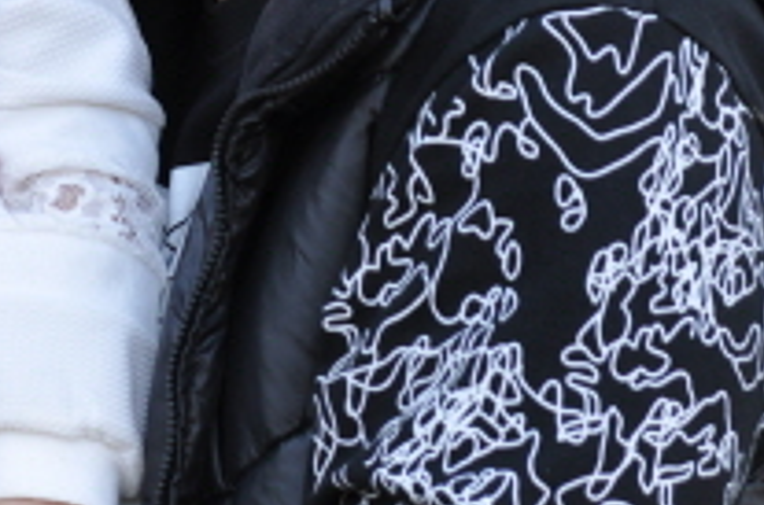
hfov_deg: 5.7
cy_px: -280
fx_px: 7517
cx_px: -450
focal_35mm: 355
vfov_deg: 3.8
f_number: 5.6
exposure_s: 1/125
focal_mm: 70
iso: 400
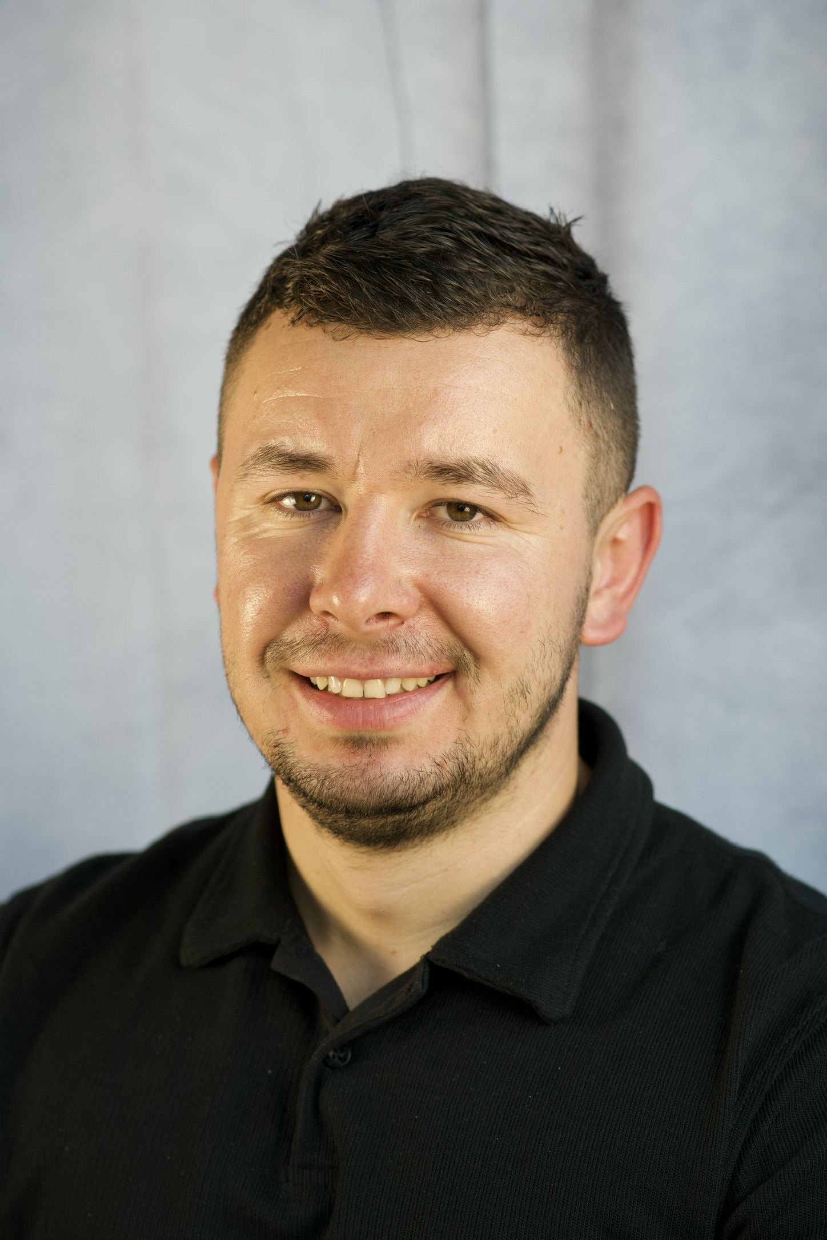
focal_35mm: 128
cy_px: 620
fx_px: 4393
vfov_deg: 16.1
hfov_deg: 10.8
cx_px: 414
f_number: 2.8
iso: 320
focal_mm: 85
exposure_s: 1/250
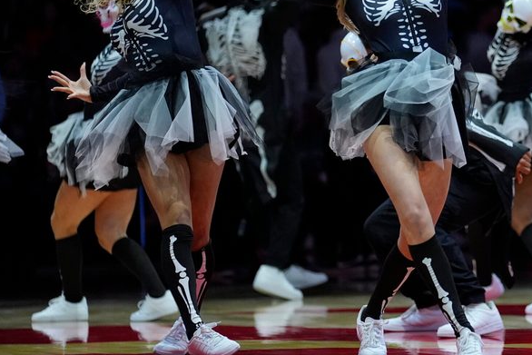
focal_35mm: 269
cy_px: 113
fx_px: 3976
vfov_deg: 5.1
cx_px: 448
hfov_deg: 7.6
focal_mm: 154
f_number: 2.8
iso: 3200
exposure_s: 1/1000
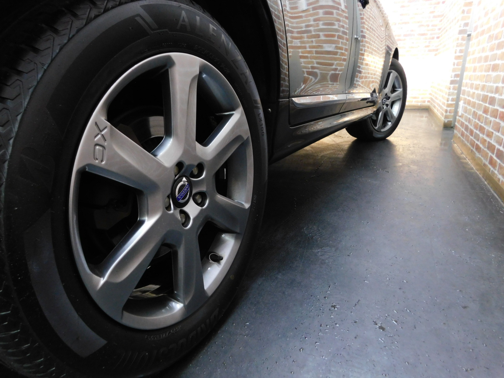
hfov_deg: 73.9
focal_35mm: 23
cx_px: 252
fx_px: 335
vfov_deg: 58.9
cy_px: 189
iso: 400
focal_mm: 4
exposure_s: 1/10
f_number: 3
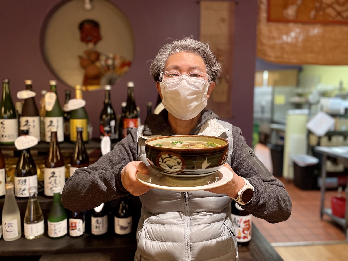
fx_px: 261
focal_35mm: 26
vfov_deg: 53.1
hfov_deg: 67.3
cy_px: 130
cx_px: 174
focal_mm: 4.2
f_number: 1.6
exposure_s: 1/60
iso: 125
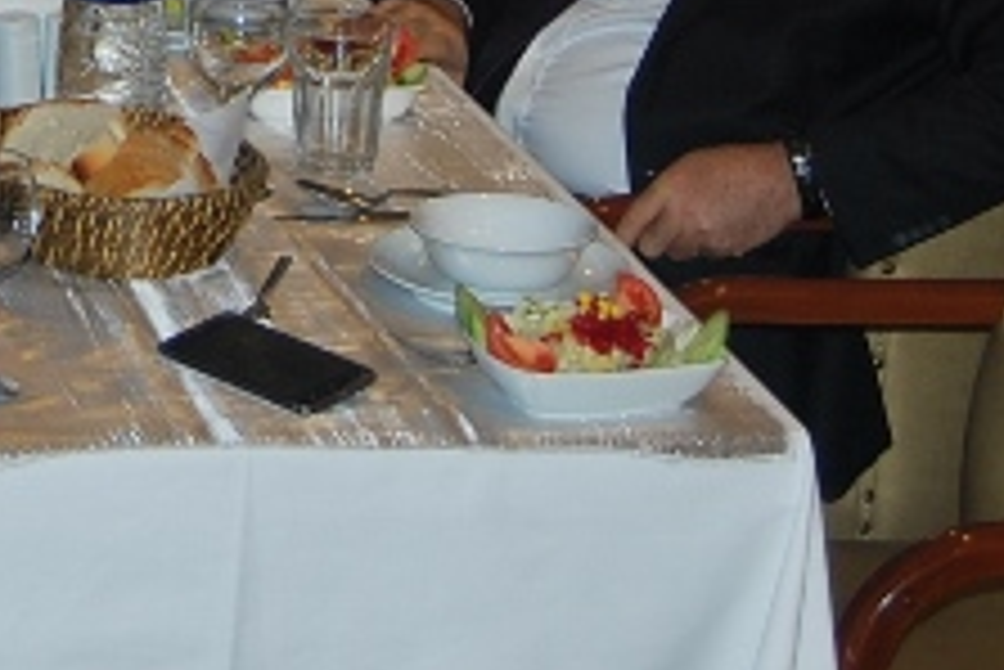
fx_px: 3907
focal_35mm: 140
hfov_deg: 14.1
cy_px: -351
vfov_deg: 9.5
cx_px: -248
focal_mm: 26
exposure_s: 1/60
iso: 200
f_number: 4.2
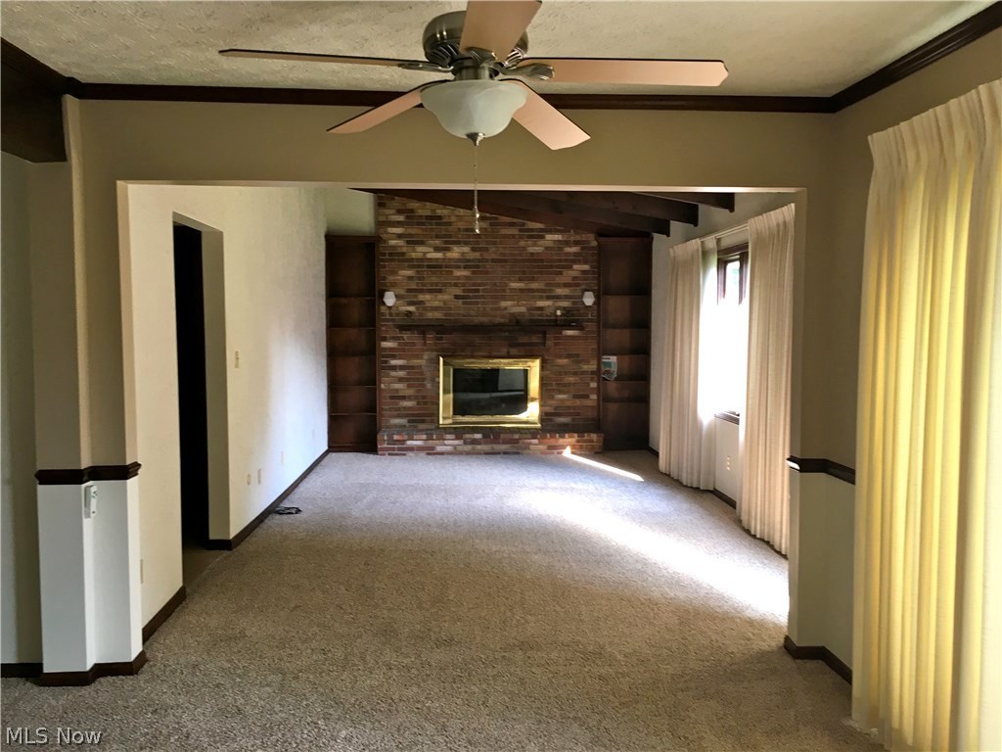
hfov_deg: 61.7
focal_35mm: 29
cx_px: 501
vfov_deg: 48.2
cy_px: 376
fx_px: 839
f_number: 2.2
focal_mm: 4.15
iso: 50
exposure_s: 1/30
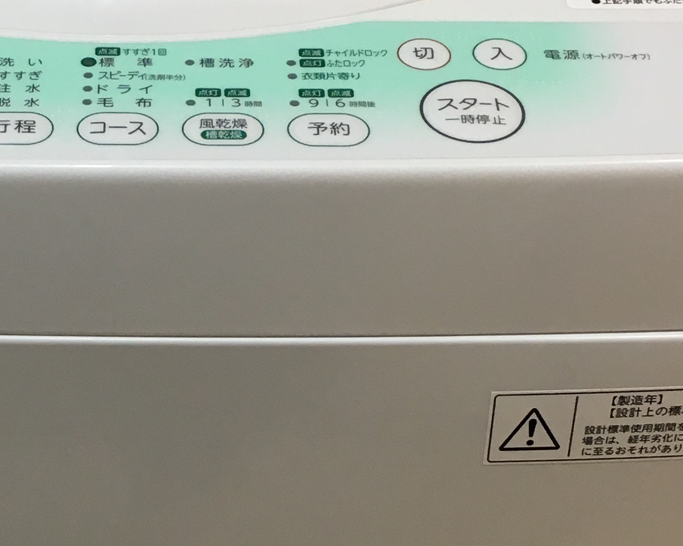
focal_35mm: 96
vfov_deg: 15.9
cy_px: 412
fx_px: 1940
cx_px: 104
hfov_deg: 19.7
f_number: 2.2
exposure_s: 1/33
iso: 80
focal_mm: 4.15
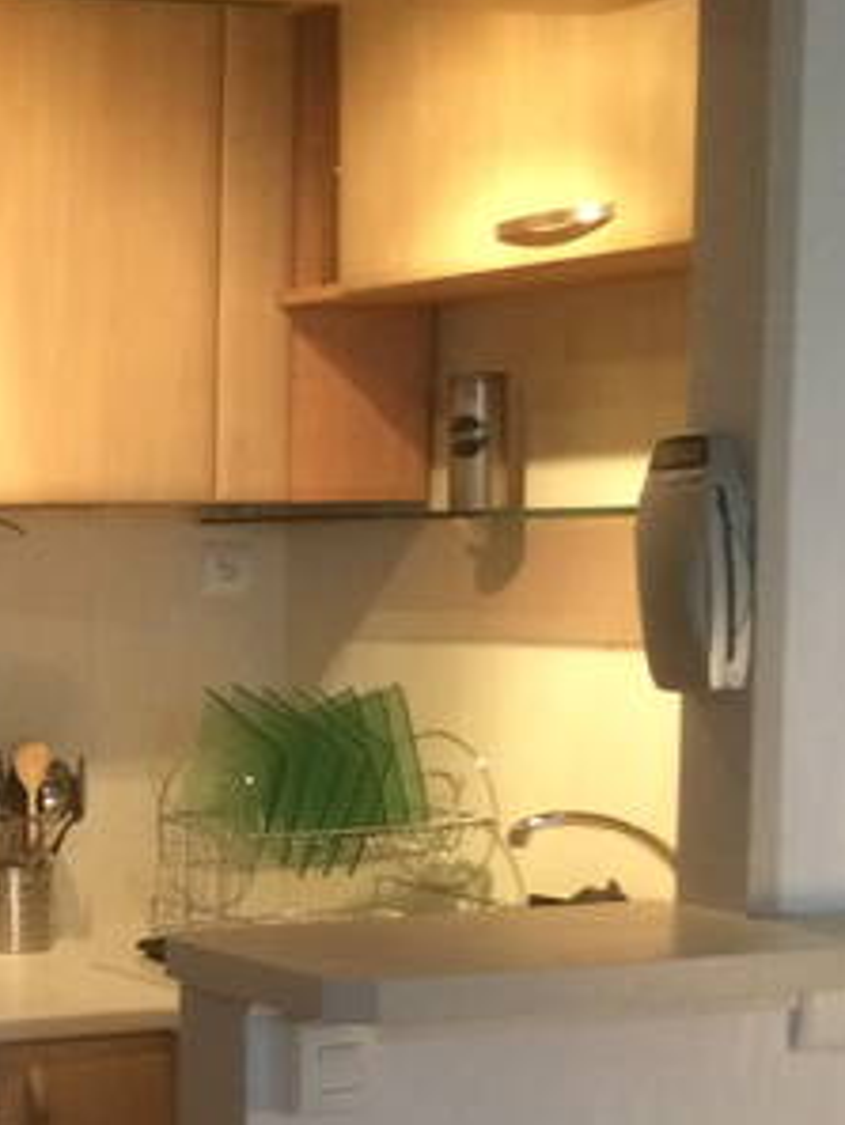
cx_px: -546
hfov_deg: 16.8
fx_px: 2504
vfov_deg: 25.2
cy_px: 742
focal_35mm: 77
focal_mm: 4.15
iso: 320
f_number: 2.2
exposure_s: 1/33
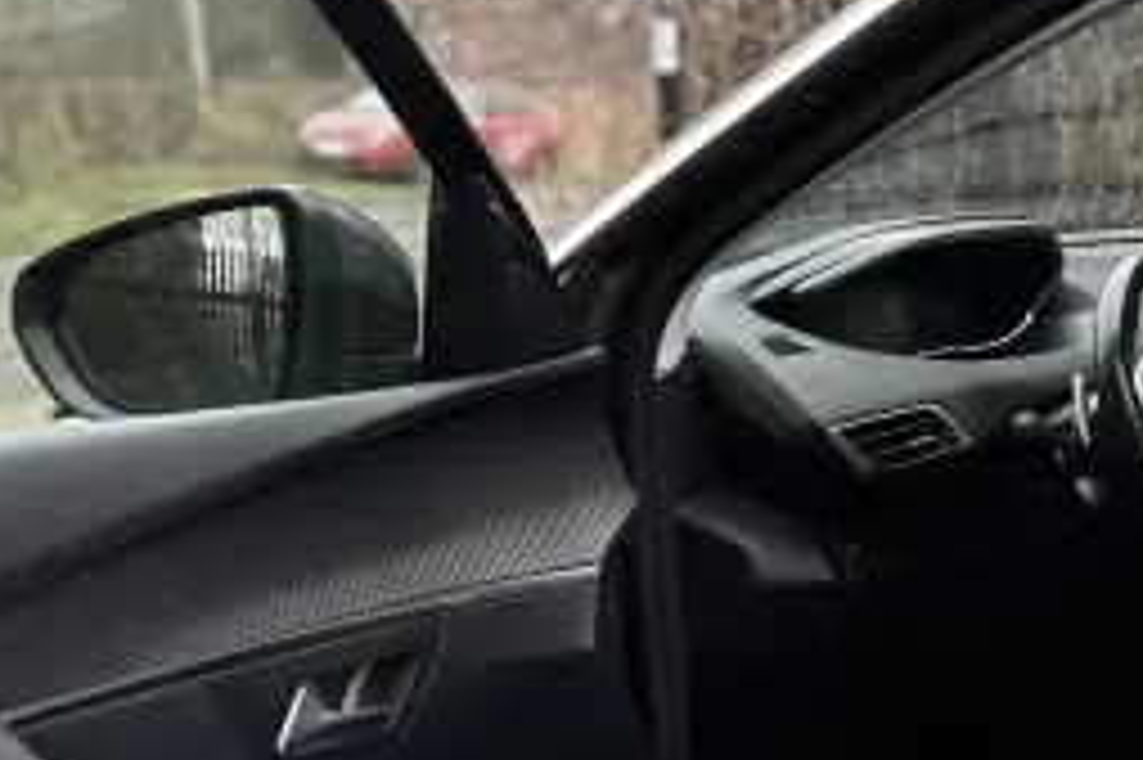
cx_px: 990
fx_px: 1999
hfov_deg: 30.7
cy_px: 652
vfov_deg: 21.2
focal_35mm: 63
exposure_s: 1/121
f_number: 1.78
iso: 200
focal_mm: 6.86
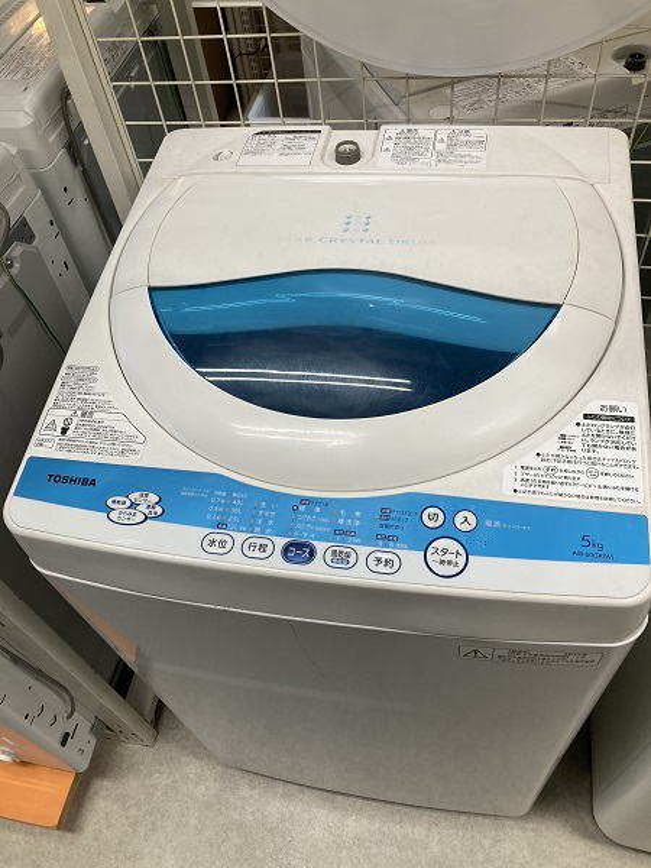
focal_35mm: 28
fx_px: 702
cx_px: 326
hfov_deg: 49.7
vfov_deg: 63.4
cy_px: 434
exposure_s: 1/60
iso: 50
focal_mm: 3.99
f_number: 1.8
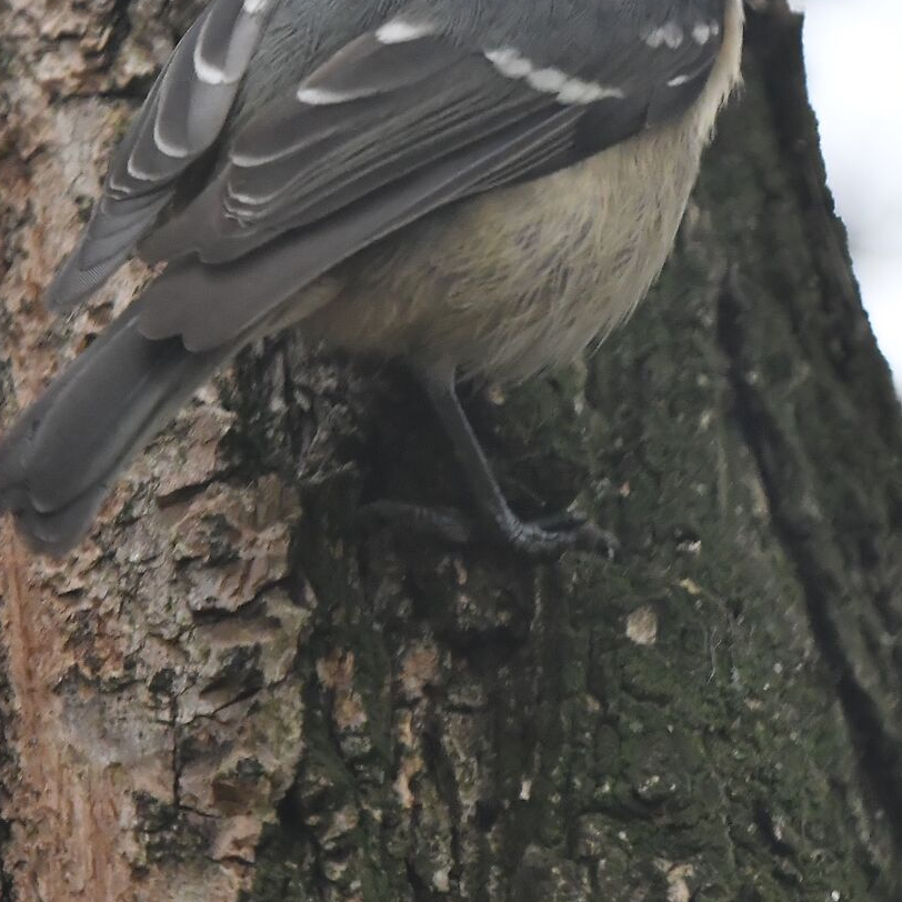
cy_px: 116
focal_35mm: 1205
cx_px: 559
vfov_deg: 1.5
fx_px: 35524
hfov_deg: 1.5
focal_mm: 320
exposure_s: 1/200
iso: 3200
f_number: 7.1
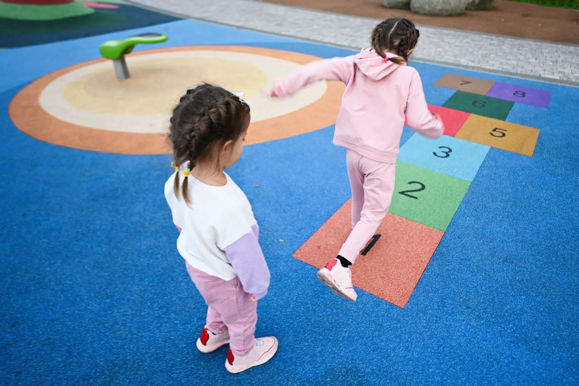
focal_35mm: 20
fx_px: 322
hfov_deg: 84.0
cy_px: 193
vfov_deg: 61.9
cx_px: 290
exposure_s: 1/125
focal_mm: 20
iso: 100
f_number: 1.8
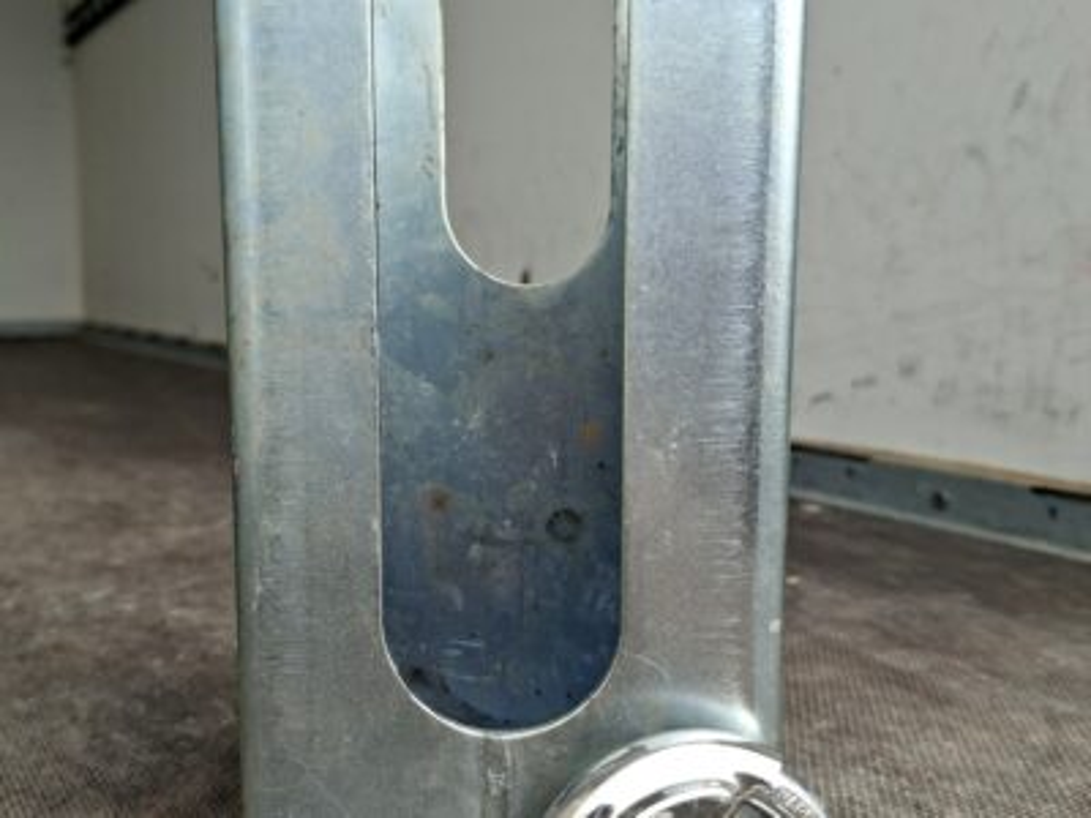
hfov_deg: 73.9
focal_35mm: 23
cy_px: 409
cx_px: 546
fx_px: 725
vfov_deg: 58.9
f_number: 1.8
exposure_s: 1/769
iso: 50
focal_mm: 5.54
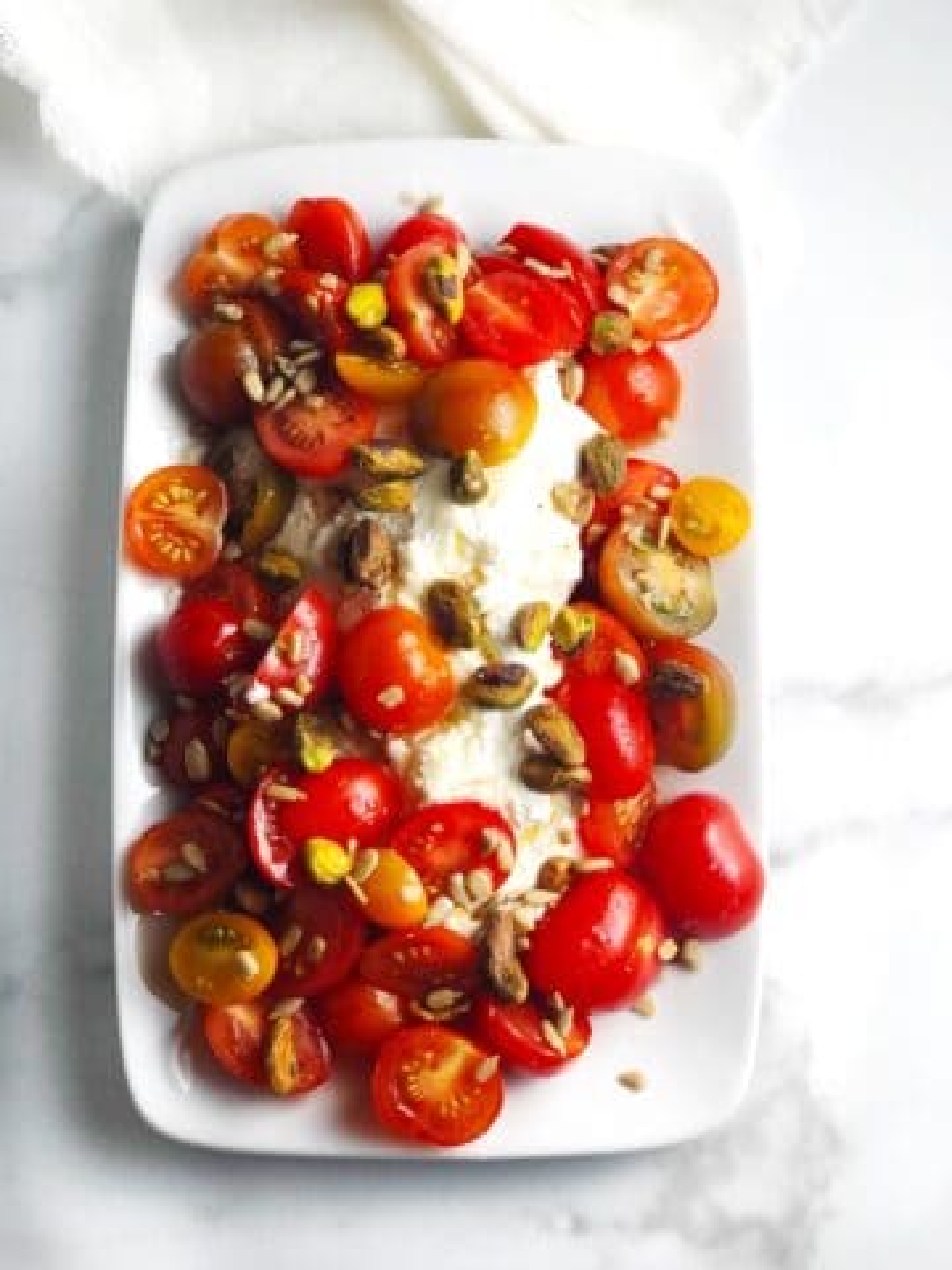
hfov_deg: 25.7
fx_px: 2090
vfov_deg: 33.8
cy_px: 635
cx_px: 476
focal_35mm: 57
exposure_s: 1/120
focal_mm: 6.6
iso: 32
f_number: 2.8
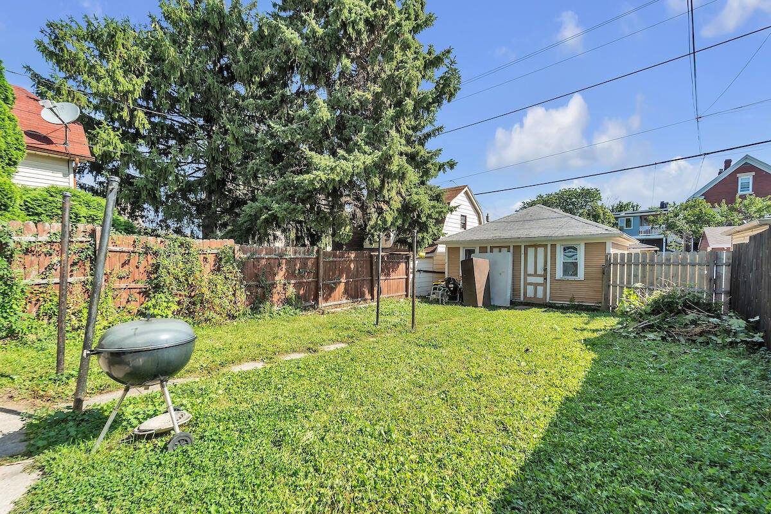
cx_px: 386
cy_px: 257
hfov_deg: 104.3
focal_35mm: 14
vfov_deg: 81.2
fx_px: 300
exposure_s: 1/160
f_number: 9
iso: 125
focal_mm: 14
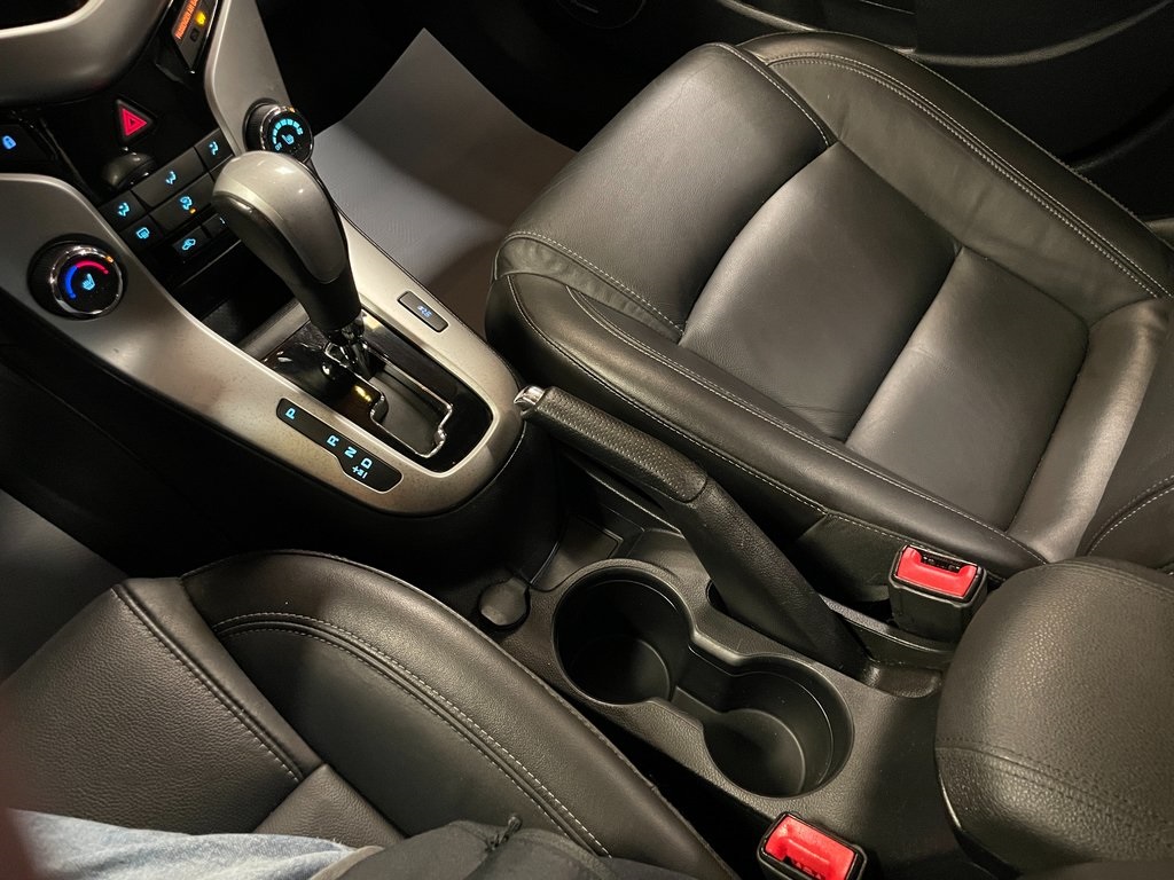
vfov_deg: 53.1
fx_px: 882
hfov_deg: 67.3
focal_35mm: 26
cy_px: 440
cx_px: 587
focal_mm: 4.2
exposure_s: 1/30
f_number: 1.6
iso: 1000
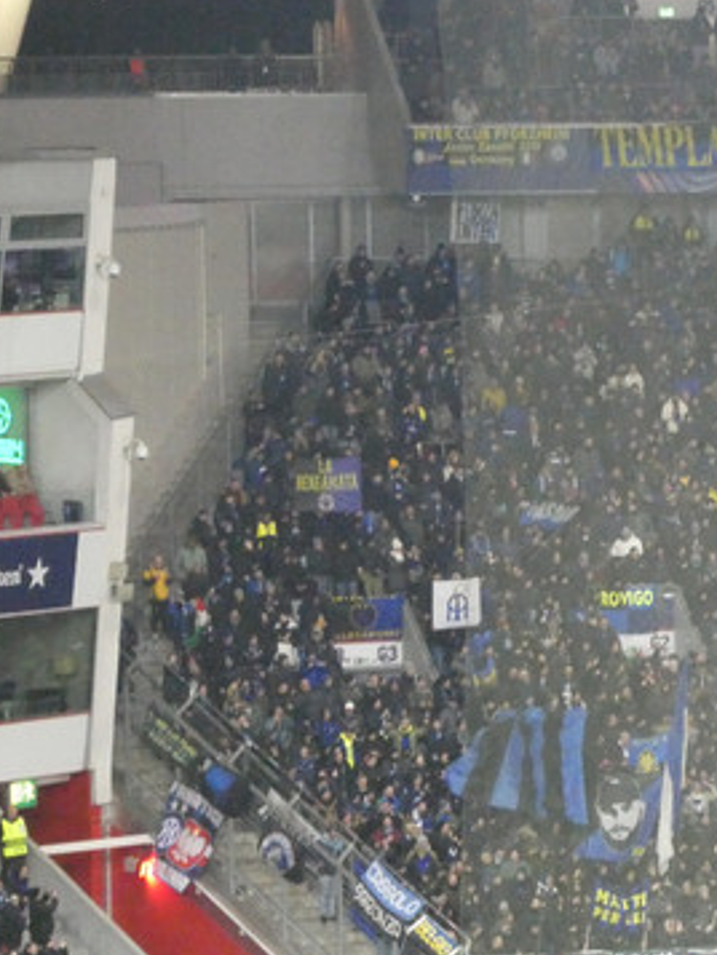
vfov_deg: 8.2
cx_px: 816
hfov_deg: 6.1
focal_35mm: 242
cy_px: 503
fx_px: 6679
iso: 2000
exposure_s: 1/125
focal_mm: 24.2
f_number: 5.3
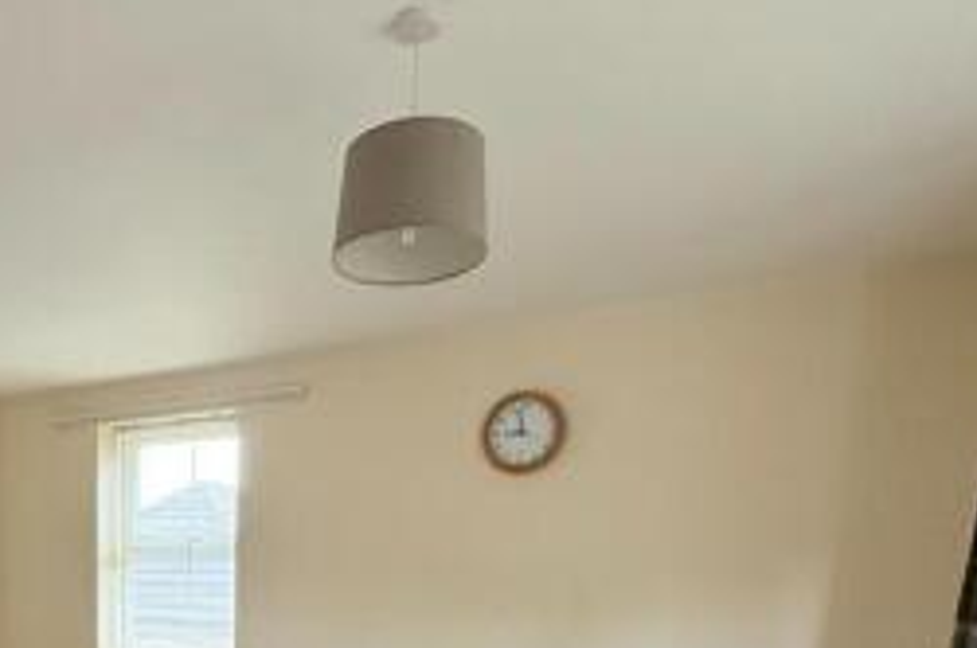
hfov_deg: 51.3
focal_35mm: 34
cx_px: 154
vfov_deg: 33.8
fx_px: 922
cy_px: 709
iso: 320
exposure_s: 1/60
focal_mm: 2.22
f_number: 2.2
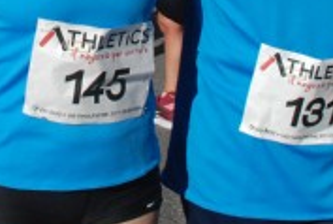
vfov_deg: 11.7
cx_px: 13
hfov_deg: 17.8
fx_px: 1039
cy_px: -131
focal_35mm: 112
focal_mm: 22
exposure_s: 1/2000
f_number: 9
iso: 1000
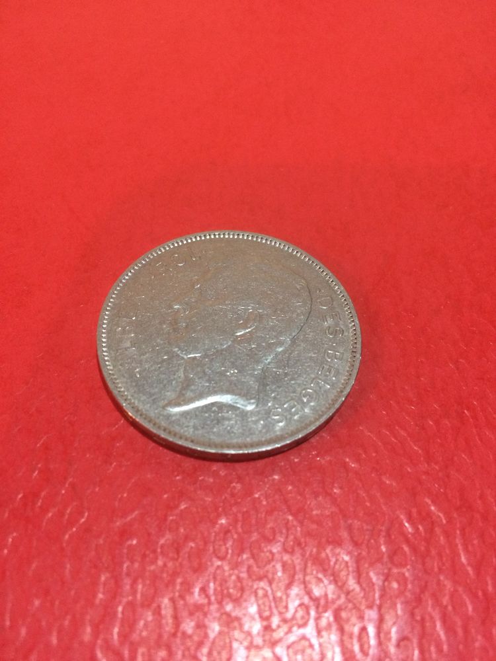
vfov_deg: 61.7
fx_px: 554
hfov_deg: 48.2
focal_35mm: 29
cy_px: 330
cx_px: 248
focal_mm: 4.15
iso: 200
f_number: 2.2
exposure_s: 1/33
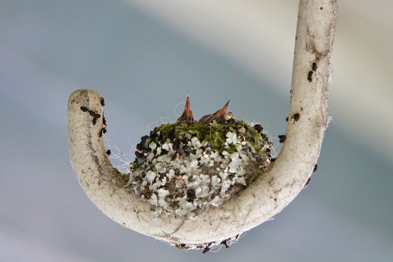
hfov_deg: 4.3
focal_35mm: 477
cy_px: 131
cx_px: 196
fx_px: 5208
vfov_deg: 2.9
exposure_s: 1/40
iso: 800
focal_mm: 174.93
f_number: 4
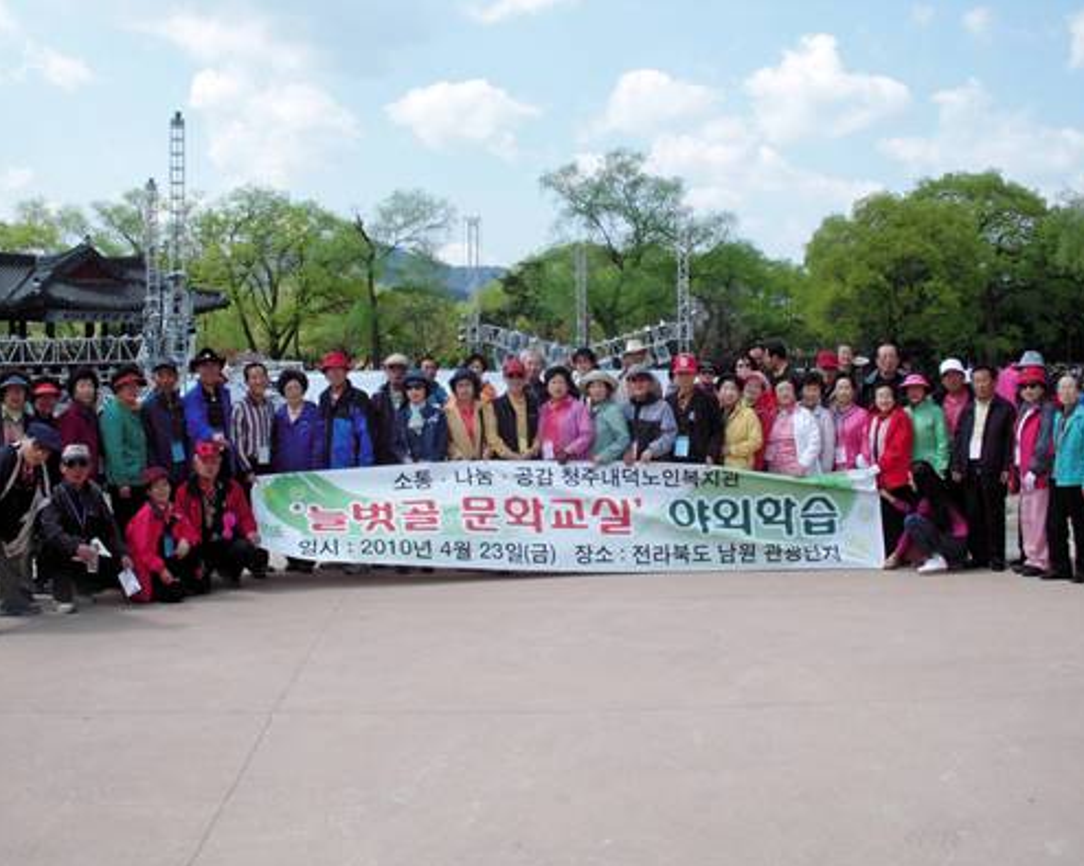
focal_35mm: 40
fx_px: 1283
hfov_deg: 45.8
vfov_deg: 37.3
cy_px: 436
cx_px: 541
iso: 100
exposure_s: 1/400
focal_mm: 6.3
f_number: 6.6
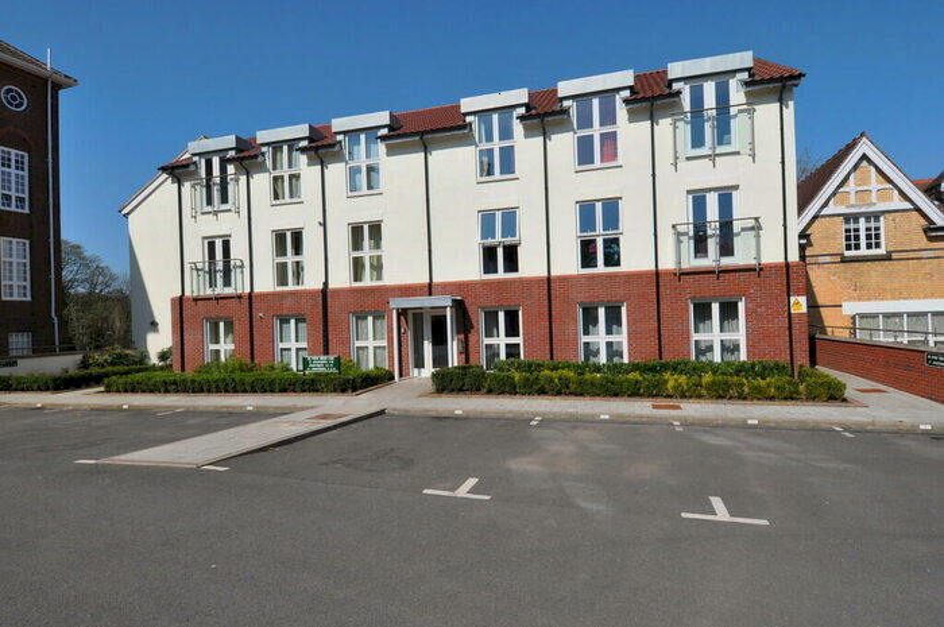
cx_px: 472
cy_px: 314
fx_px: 511
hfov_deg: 85.5
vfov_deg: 63.1
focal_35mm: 20
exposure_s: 1/500
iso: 200
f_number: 11
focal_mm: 13
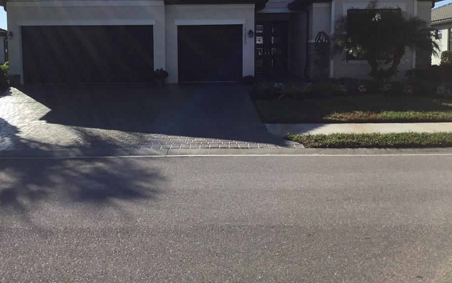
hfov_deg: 52.6
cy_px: 94
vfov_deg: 34.1
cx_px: 201
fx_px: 456
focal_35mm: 37
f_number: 2.4
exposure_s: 1/1698
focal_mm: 3.3
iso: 25
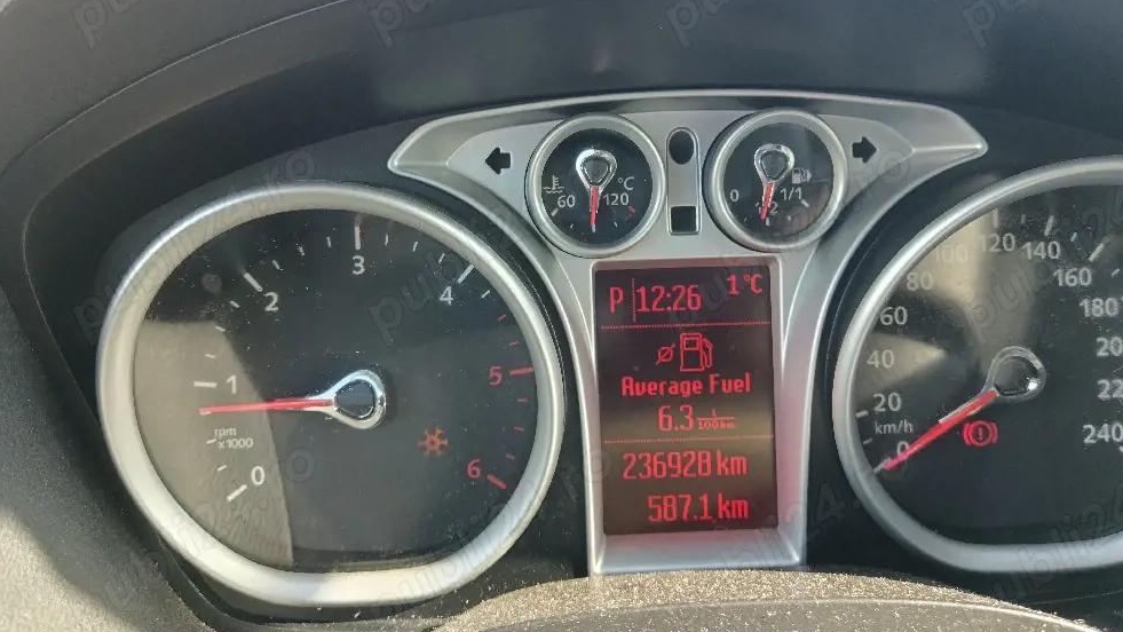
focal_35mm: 30
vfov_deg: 38.8
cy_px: 250
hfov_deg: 64.3
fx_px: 893
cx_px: 566
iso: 433
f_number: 1.9
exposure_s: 1/101
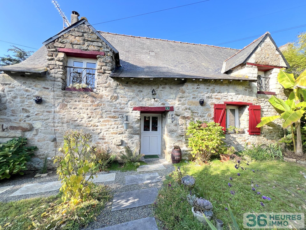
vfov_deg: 89.9
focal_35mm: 13
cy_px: 115
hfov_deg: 106.2
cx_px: 153
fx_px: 115
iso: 32
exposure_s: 1/396
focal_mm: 1.57
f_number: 1.8
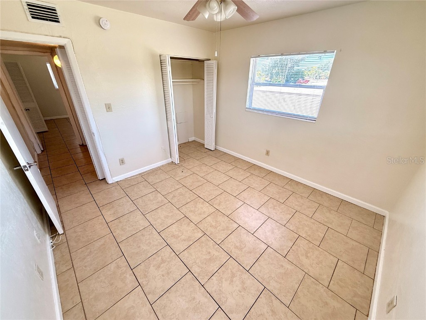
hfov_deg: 102.1
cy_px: 160
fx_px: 172
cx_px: 213
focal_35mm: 14
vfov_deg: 85.7
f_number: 2.2
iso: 160
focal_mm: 2.22
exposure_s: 1/198
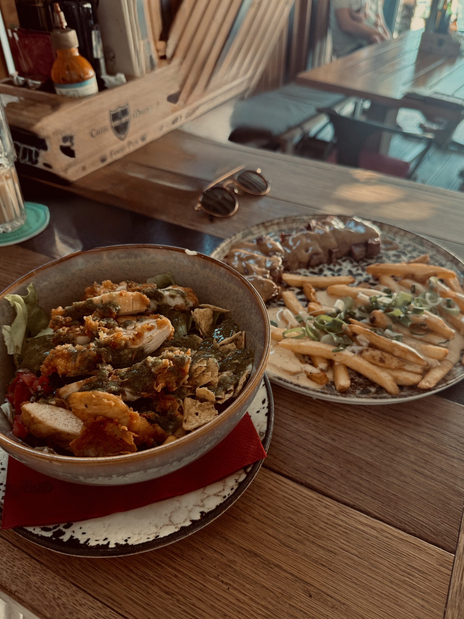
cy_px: 319
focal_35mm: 25
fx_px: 447
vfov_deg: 69.4
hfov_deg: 54.9
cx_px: 238
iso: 200
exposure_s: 1/87
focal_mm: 6.76
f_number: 1.78
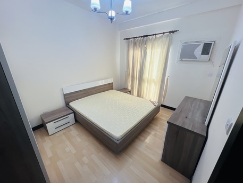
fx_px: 91
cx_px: 122
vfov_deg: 89.9
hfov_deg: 106.2
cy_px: 92
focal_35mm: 13
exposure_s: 1/99
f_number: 1.8
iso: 125
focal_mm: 1.57
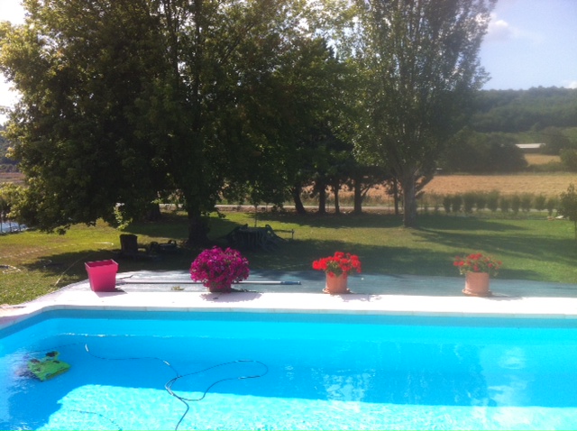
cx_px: 288
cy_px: 216
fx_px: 583
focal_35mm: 35
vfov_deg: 40.6
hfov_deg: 52.7
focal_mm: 3.85
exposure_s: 1/773
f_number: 2.8
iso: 80
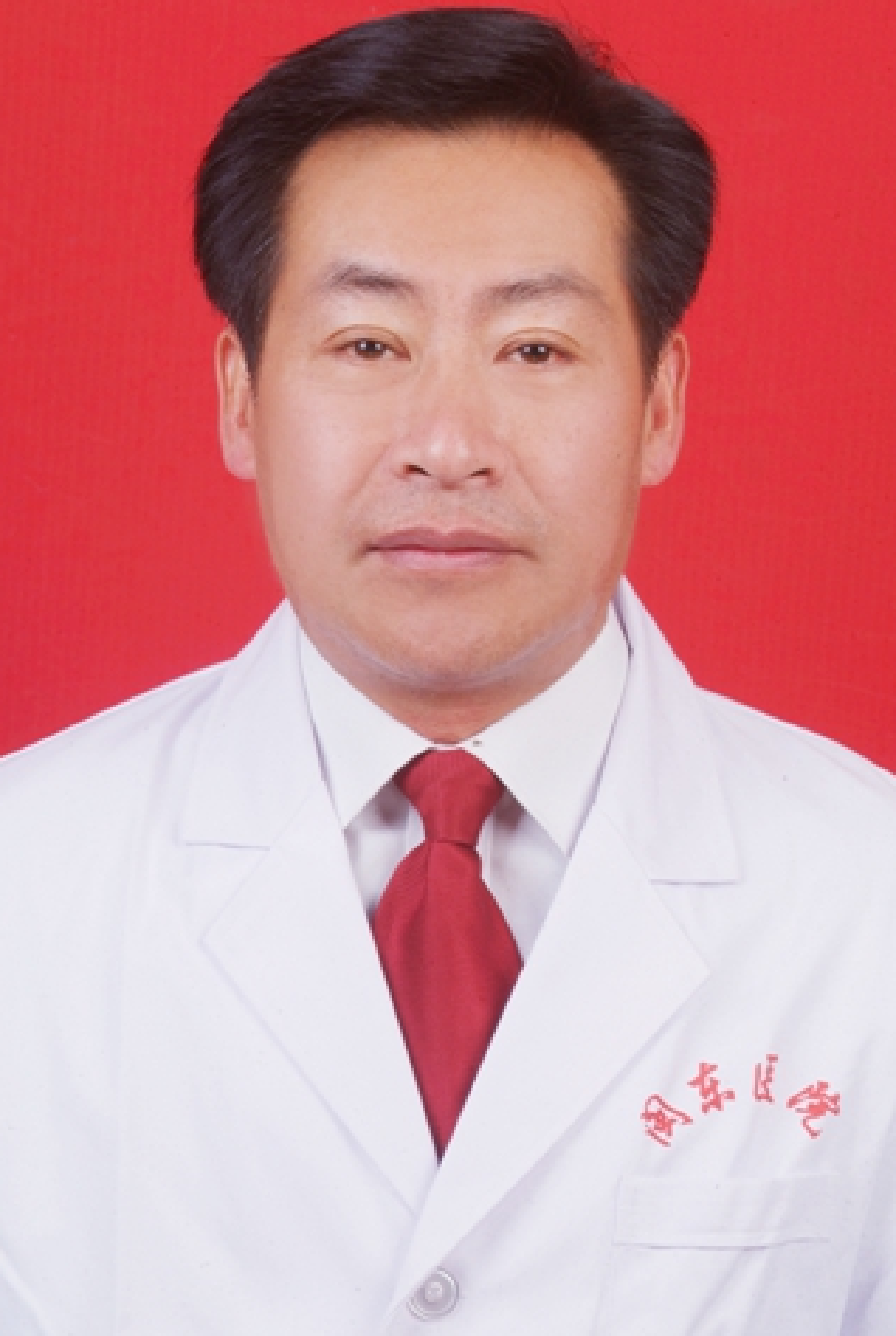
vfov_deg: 14.9
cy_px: 652
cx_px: 433
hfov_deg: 10.1
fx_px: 5092
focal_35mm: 137
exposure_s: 1/90
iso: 100
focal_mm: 75
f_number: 16
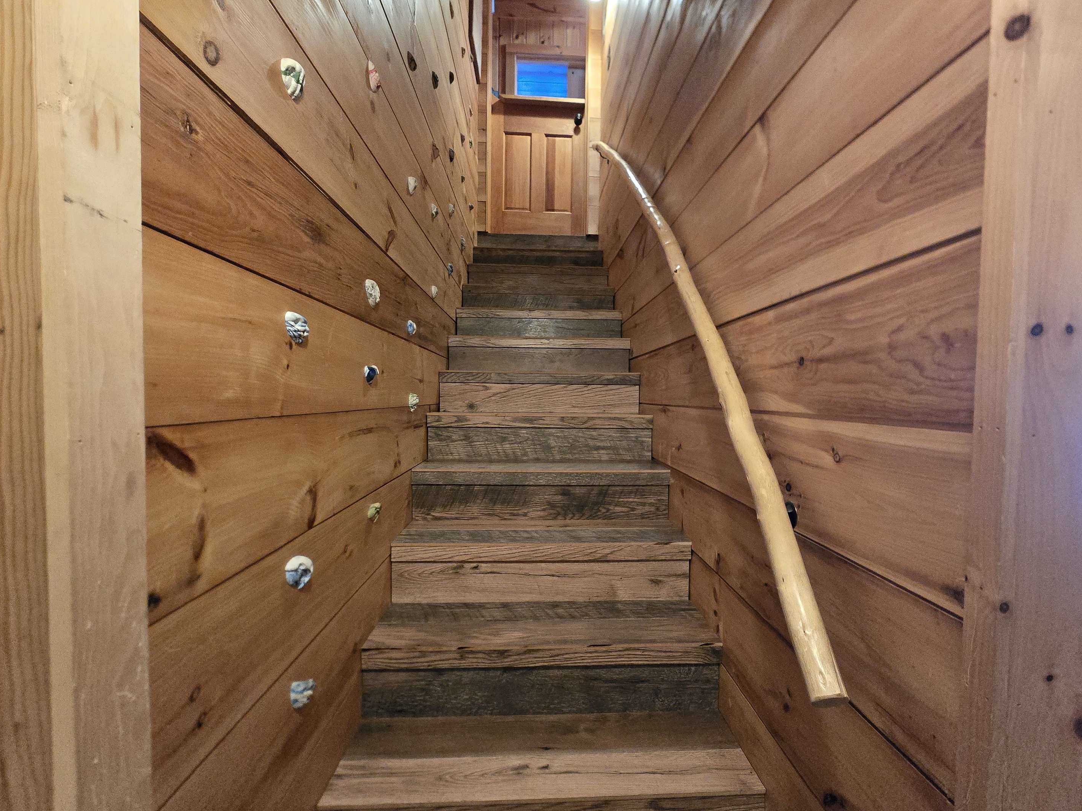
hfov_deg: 102.0
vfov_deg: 85.6
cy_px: 418
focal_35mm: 14
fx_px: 438
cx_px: 568
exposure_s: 1/60
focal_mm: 2.2
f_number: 2.2
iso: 1600
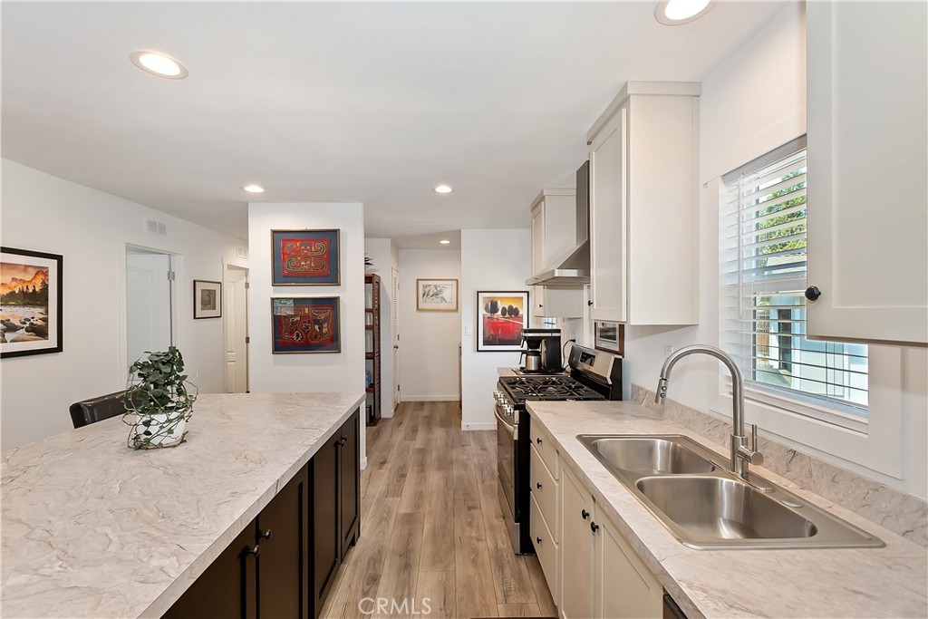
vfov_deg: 77.3
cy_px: 310
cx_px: 464
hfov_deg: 100.4
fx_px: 387
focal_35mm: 15
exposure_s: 1/30
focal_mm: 10
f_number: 8
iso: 360
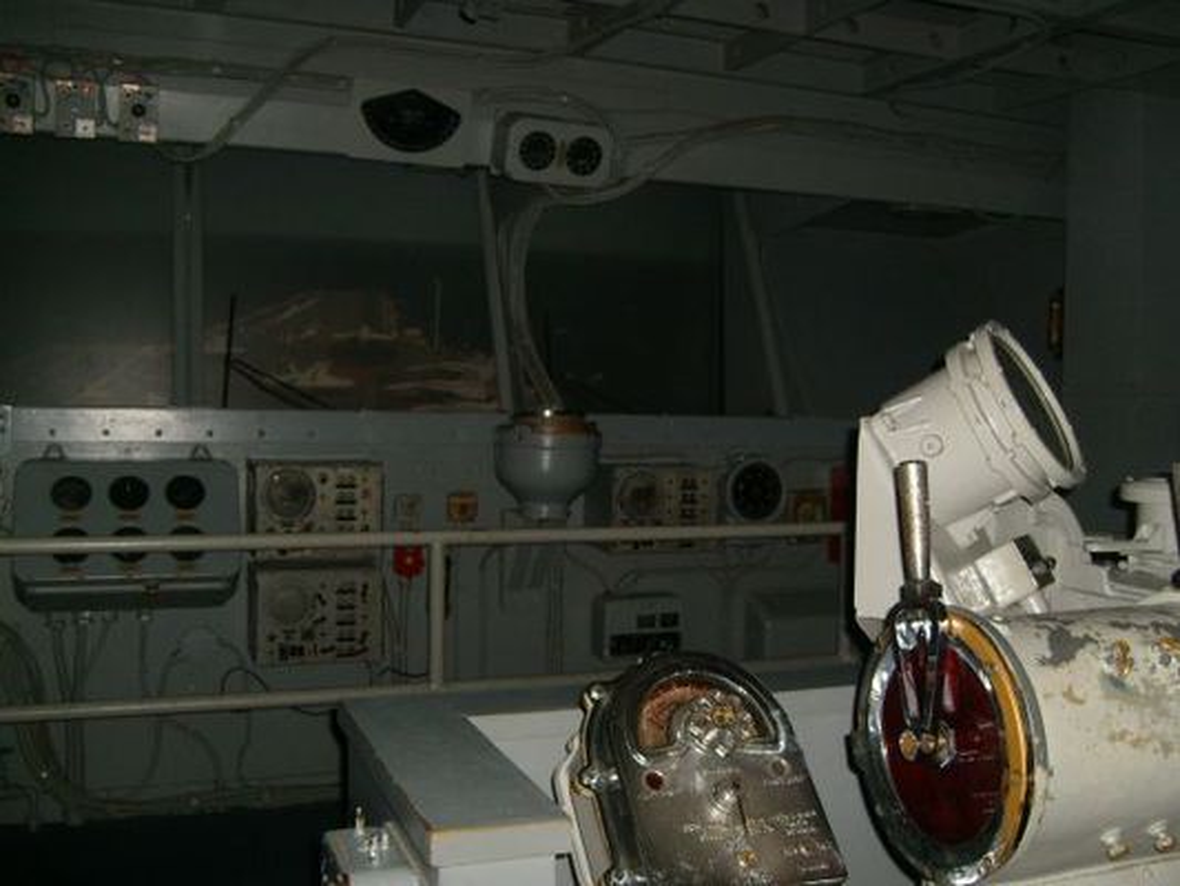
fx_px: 1193
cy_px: 443
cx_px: 590
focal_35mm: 35
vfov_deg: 40.7
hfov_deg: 52.6
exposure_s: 1/45
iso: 100
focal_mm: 5.8
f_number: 2.8
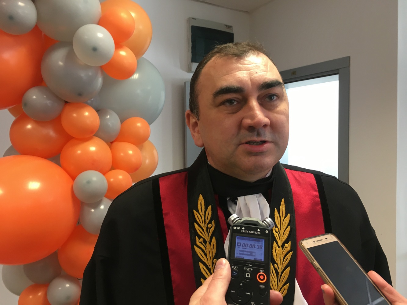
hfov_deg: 61.7
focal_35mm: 29
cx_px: 204
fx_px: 341
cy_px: 152
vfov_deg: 48.2
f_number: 2.2
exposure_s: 1/33
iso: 100
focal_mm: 4.15
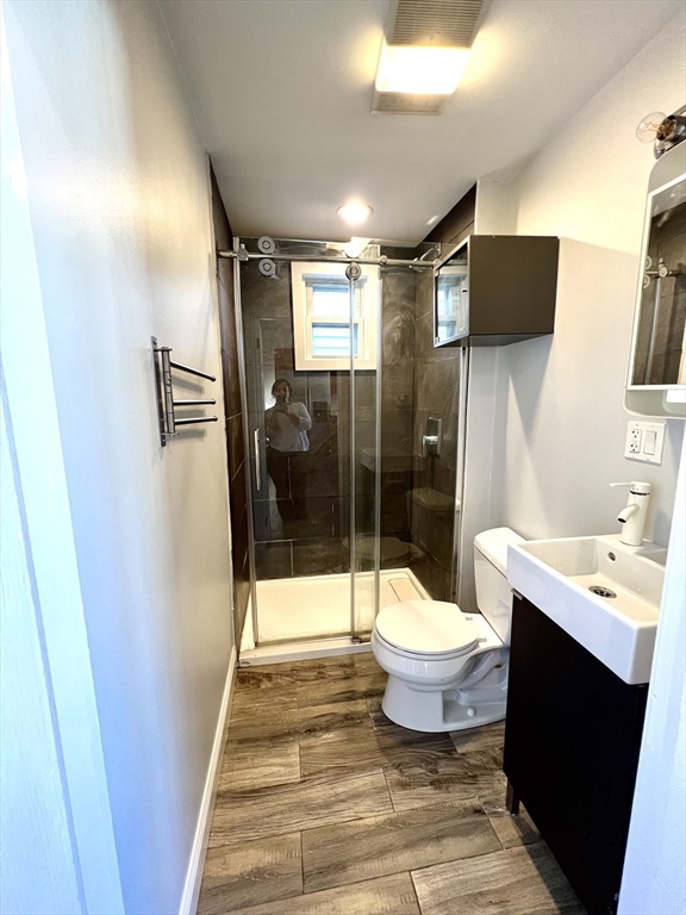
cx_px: 343
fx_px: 344
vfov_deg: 106.2
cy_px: 458
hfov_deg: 89.9
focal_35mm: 13
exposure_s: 1/60
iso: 250
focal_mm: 1.57
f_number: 1.8
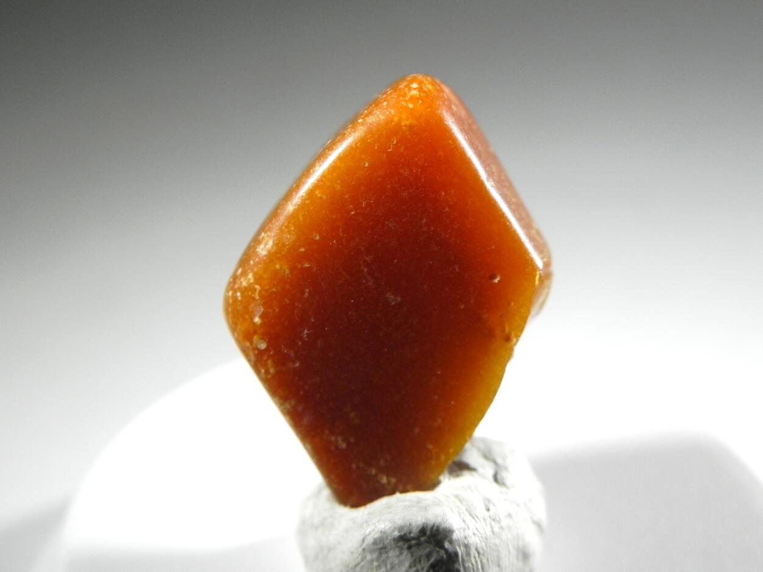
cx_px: 382
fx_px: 2094
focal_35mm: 95
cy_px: 286
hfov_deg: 20.6
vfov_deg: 15.6
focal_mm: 16.9
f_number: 4
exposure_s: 1/231
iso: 160
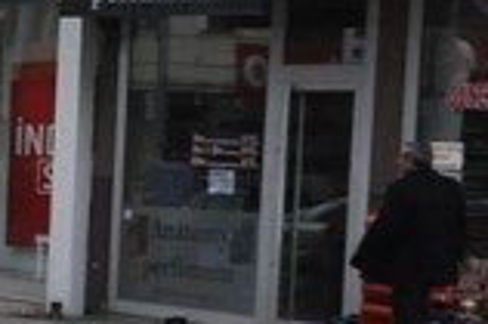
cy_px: 210
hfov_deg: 10.8
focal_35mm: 173
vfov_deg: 7.9
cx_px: -507
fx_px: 2343
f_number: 18
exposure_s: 1/320
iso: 1250
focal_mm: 28
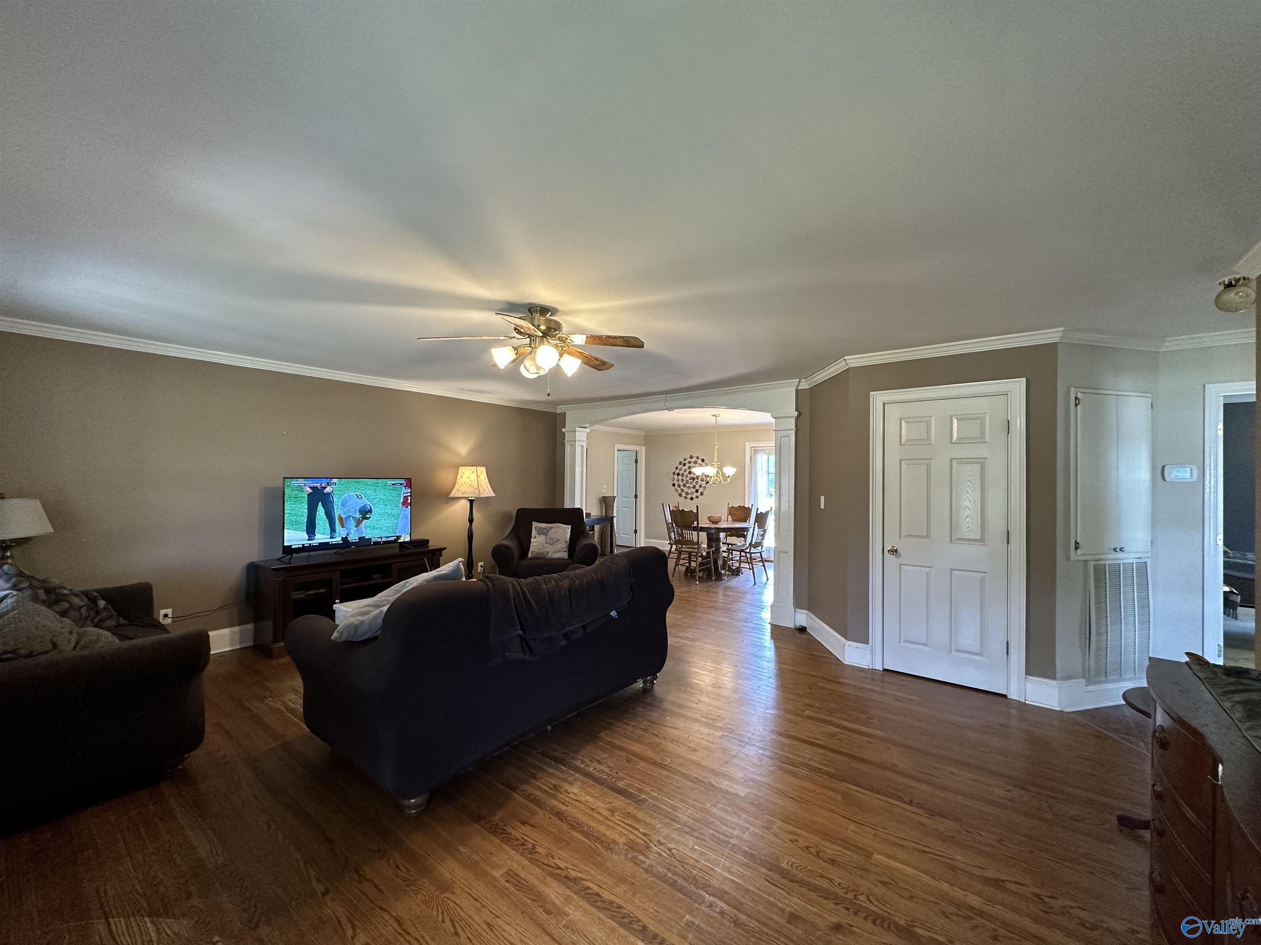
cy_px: 472
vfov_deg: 85.7
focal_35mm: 14
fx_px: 510
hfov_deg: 102.1
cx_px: 630
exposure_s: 1/60
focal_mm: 2.22
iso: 200
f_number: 2.2
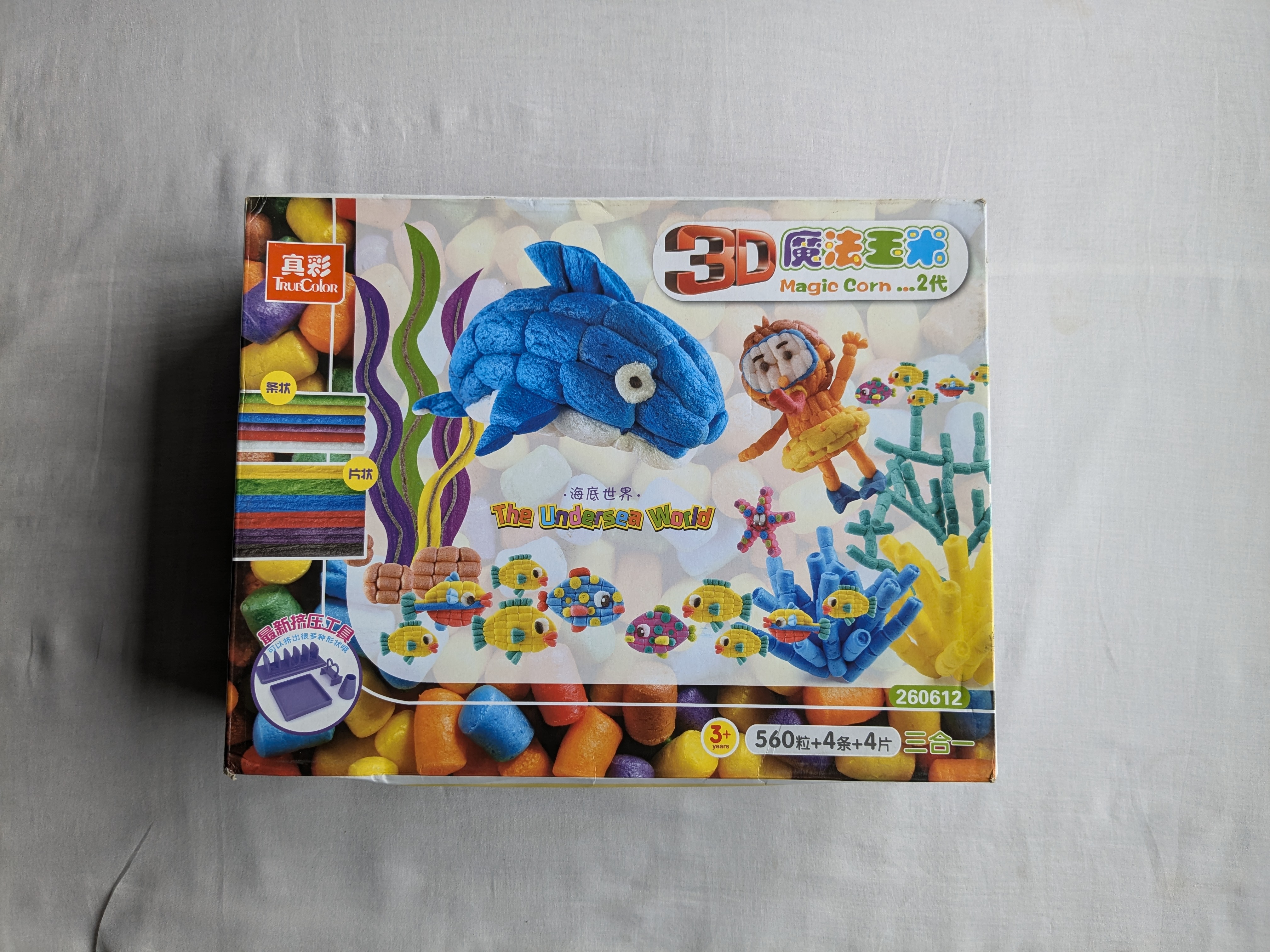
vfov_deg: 51.4
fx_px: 991
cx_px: 635
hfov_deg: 65.3
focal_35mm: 27
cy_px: 476
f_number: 1.73
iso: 52
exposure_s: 1/371
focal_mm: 4.38
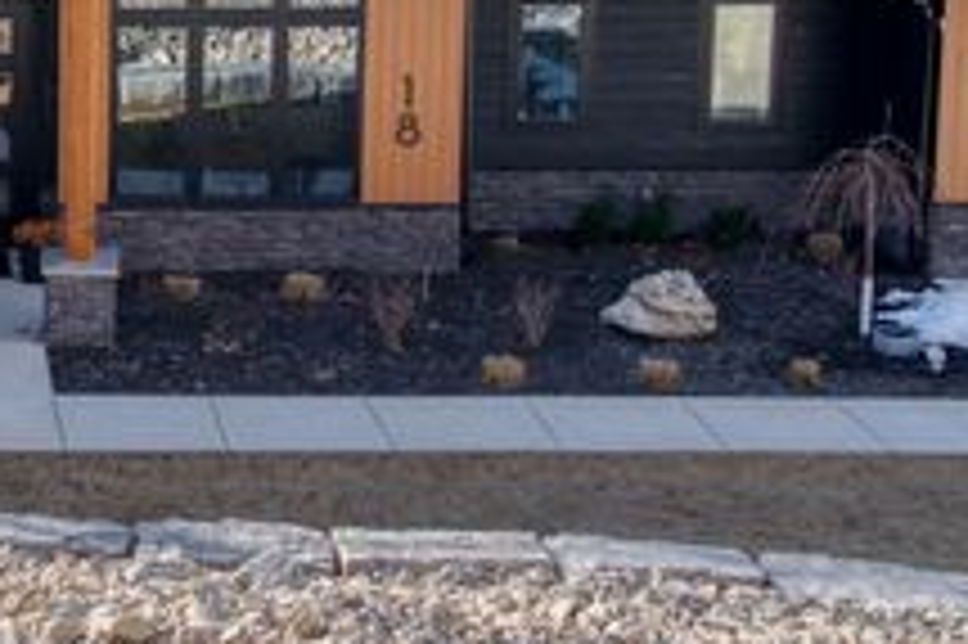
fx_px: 2123
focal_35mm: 79
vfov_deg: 16.7
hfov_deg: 24.3
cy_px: -56
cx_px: -50
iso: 50
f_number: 4
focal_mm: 34
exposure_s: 1/40
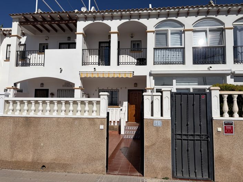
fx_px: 182
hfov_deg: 67.3
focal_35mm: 26
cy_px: 91
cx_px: 122
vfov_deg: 53.0
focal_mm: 5.96
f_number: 1.6
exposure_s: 1/14493
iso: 50
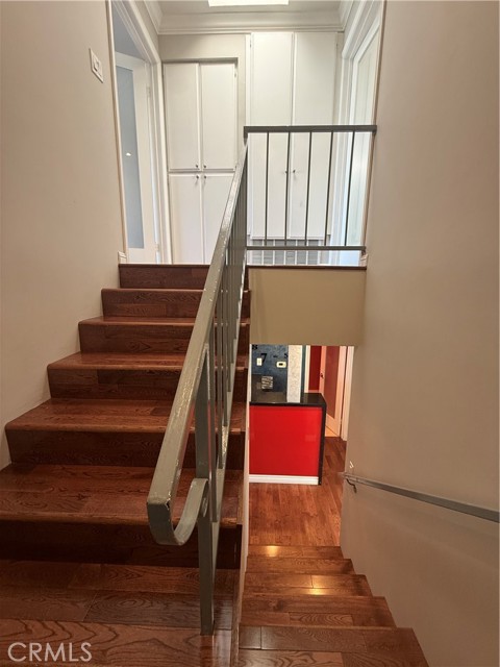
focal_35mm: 14
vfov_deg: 102.1
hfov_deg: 85.7
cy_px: 334
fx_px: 270
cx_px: 250
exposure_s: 1/60
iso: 160
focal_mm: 2.22
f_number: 2.2
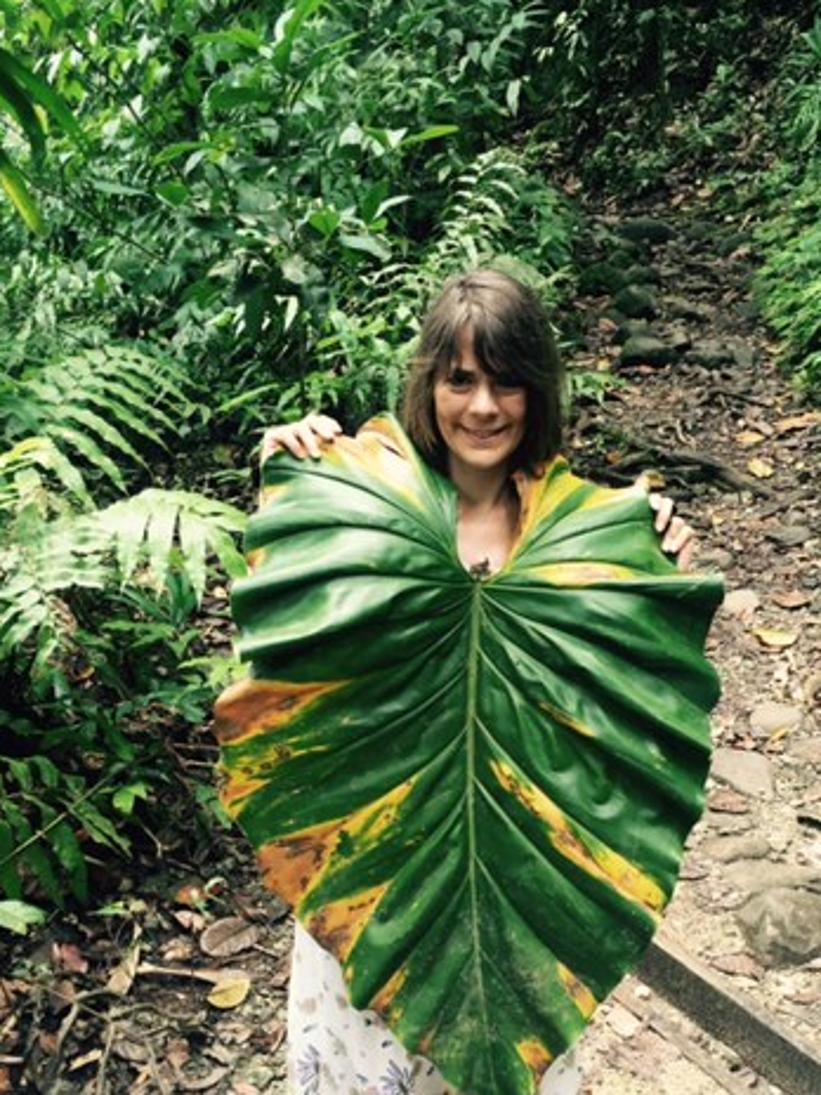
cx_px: 519
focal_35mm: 40
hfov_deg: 35.7
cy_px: 736
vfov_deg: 46.0
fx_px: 1265
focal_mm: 4.15
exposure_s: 1/30
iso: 64
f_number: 2.2
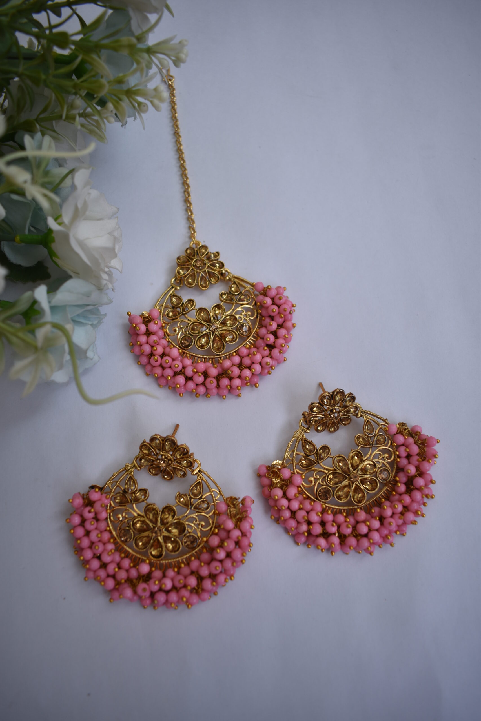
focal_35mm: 27
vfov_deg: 67.4
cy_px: 360
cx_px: 240
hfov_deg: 47.9
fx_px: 541
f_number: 3.5
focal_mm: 18
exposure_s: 1/80
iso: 100
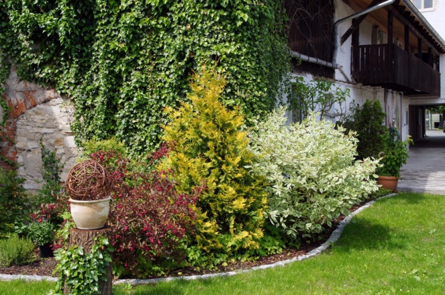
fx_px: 555
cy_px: 148
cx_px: 222
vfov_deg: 29.8
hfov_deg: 43.7
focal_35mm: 45
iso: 100
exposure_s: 1/100
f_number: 9
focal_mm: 30
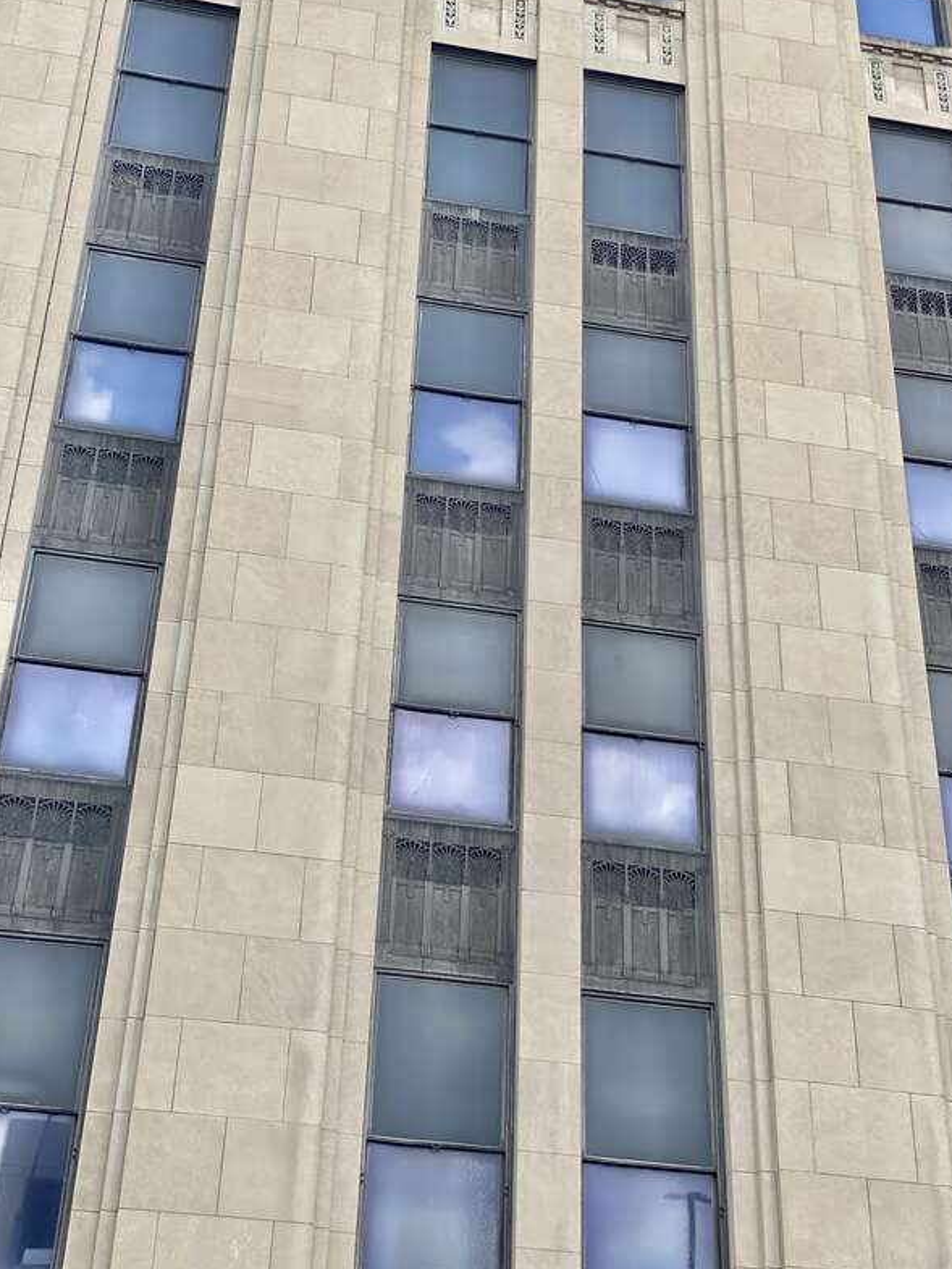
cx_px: 478
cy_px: 626
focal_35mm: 53
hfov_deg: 27.5
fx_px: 1943
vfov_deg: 36.2
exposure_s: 1/1020
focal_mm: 6
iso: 20
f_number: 2
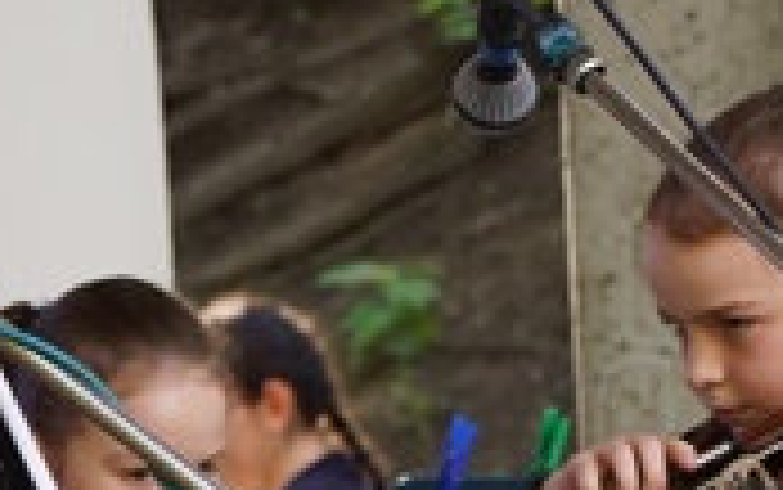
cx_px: -324
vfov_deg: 2.4
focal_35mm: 537
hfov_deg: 3.9
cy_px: 1074
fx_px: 11467
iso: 500
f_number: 5
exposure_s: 1/160
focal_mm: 60
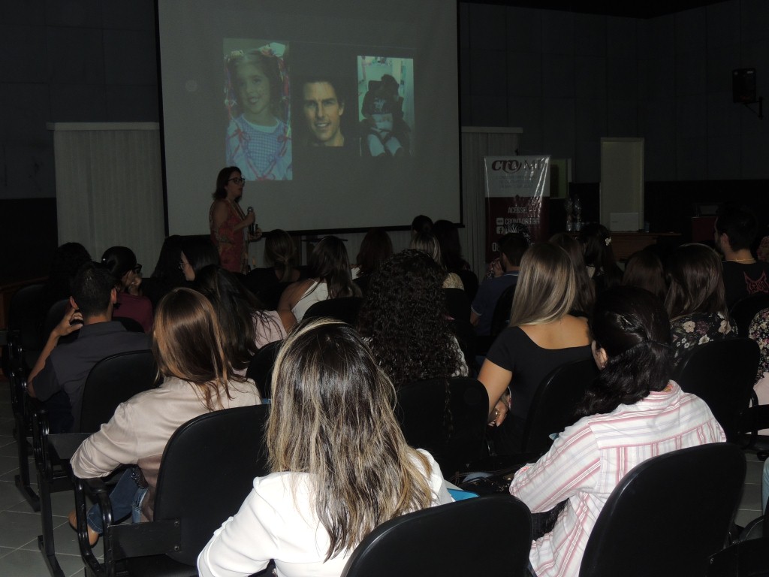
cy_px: 288
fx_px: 955
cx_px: 384
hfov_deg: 43.9
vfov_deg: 33.6
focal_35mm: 43
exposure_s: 1/30
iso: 200
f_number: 3.4
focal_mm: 7.6
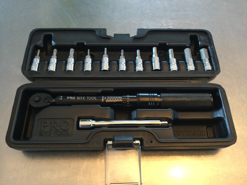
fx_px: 221
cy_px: 92
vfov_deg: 45.4
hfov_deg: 58.4
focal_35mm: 31
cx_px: 124
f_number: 2.4
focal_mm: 3.3
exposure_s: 1/15
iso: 400
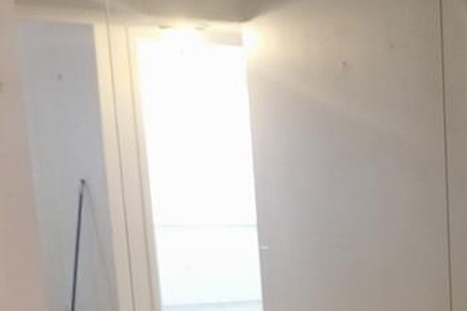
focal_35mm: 94
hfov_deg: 20.0
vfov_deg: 13.5
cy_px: 492
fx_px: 1219
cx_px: 597
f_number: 1.7
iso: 200
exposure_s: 1/30
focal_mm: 4.25
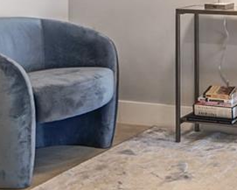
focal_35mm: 83
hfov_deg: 21.5
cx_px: 276
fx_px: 582
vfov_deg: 17.7
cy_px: -29
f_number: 4
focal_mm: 10
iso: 125
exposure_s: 1/13
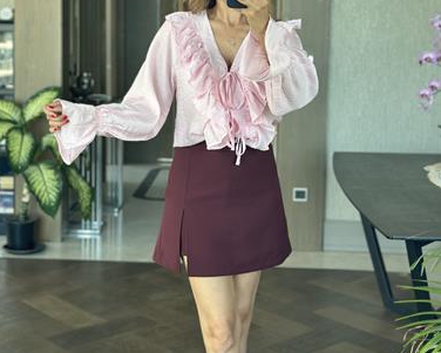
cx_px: 219
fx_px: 822
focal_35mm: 63
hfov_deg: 30.0
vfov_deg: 24.2
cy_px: 129
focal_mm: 6.86
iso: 125
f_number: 1.78
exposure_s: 1/76
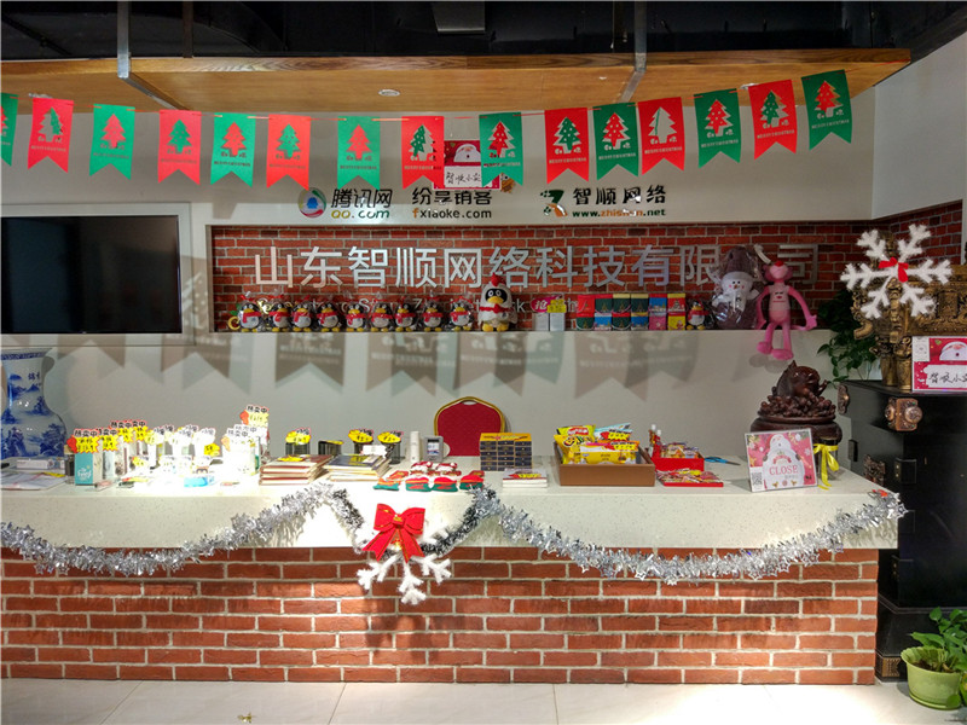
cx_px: 484
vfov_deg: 49.7
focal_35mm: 28
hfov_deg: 63.4
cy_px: 362
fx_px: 782
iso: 286
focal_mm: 4.26
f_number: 2
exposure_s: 1/33
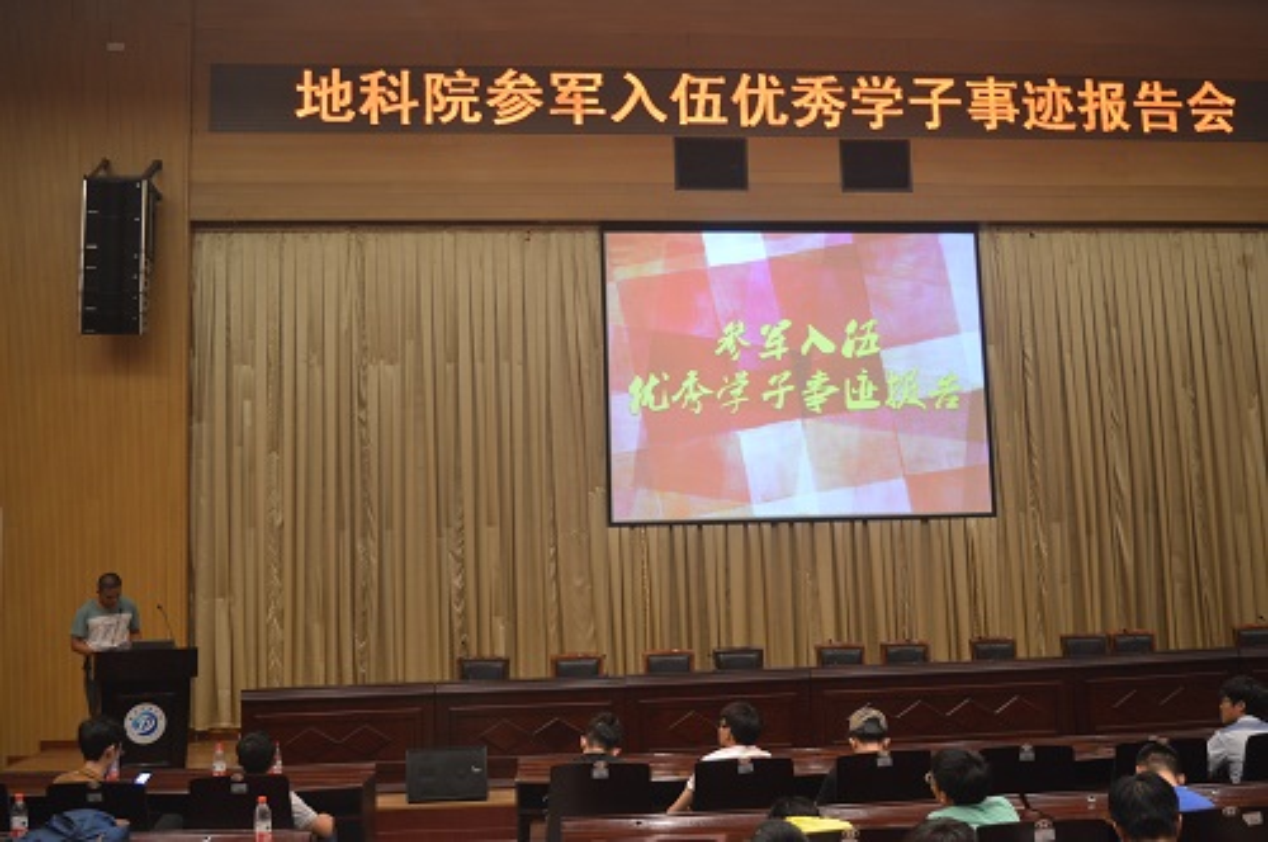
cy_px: 421
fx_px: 1319
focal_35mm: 38
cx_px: 634
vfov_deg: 35.4
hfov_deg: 51.3
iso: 640
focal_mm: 25
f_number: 4
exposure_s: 1/15
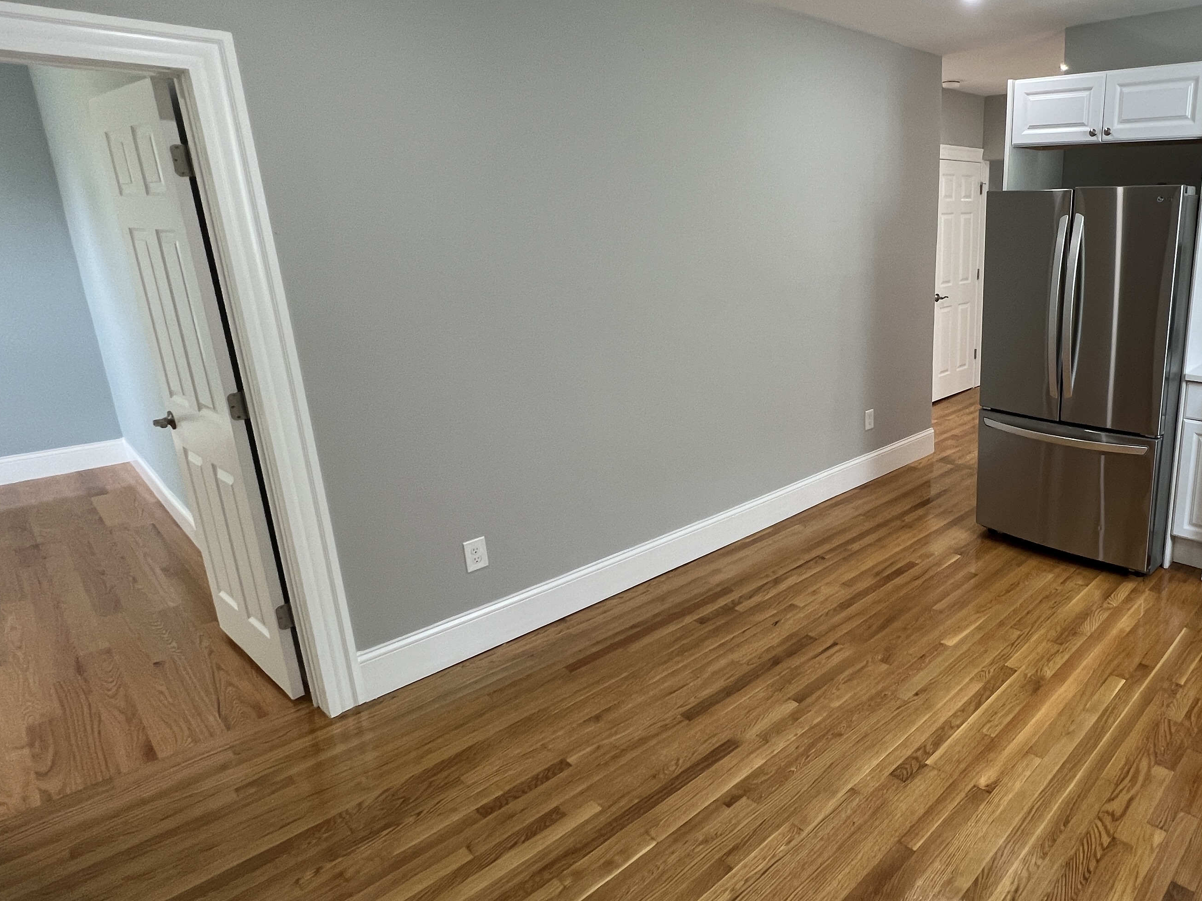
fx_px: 695
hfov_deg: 76.7
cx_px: 878
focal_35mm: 20
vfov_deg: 65.8
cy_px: 399
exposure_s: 1/60
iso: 125
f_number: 1.8
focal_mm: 1.57
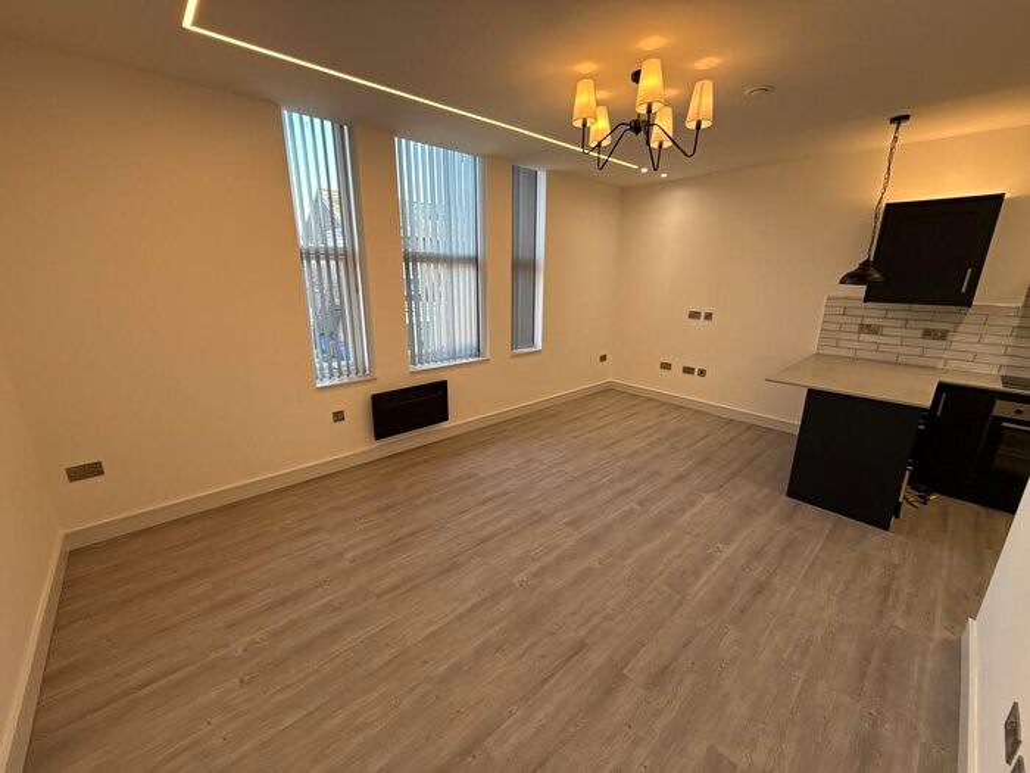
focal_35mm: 14
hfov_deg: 102.1
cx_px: 515
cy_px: 386
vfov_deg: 85.7
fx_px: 417
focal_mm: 2.22
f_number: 2.2
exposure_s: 1/99
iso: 100
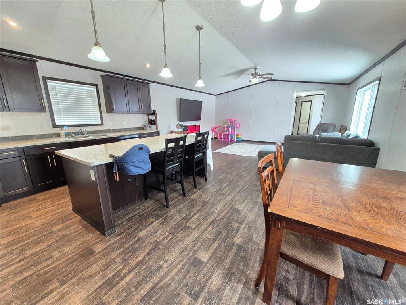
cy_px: 152
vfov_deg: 89.9
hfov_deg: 106.2
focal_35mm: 13
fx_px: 152
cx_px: 203
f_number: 2.2
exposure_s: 1/60
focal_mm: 1.74
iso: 640
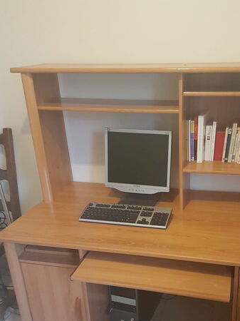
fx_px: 342
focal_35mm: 37
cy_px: 205
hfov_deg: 38.0
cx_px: 170
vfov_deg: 49.6
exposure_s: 1/25
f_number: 1.7
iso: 250
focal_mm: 4.2
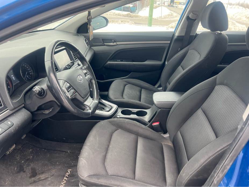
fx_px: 187
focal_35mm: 26
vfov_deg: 53.1
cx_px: 124
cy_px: 94
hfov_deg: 67.3
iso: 64
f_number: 1.5
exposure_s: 1/140
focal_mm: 5.7
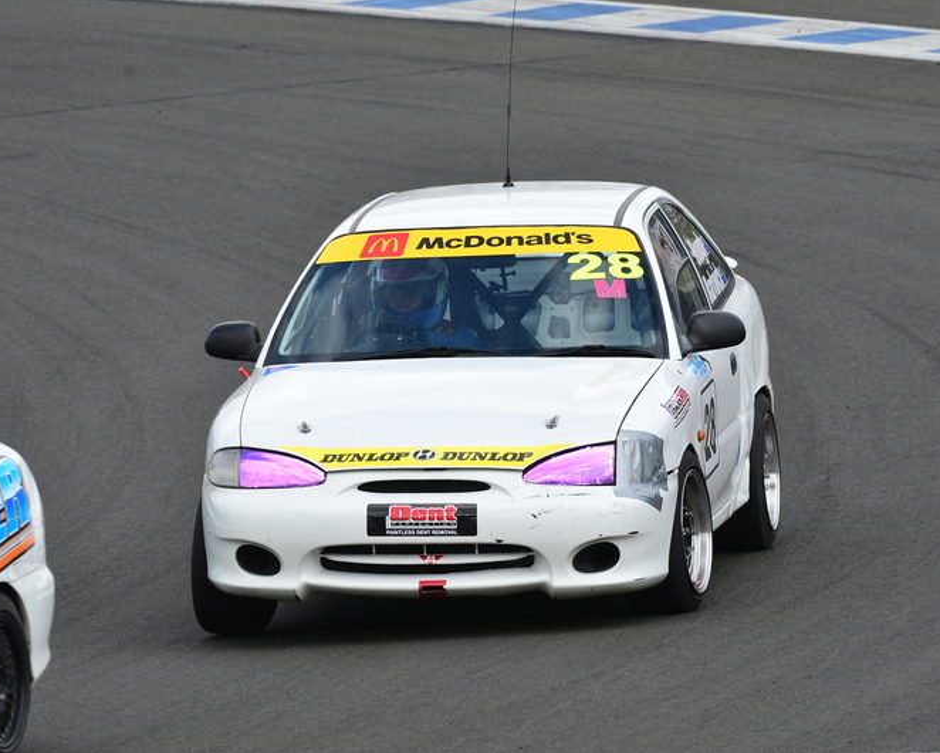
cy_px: 376
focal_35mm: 425
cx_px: 432
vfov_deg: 3.6
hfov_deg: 4.6
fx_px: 11827
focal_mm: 250
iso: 640
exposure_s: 1/640
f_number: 10
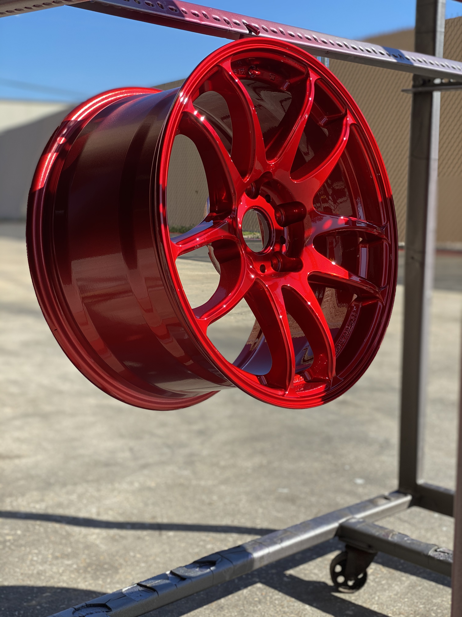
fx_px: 925
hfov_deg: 28.0
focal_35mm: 52
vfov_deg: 36.8
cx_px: 231
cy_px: 308
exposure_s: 1/551
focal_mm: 6
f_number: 2
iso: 20
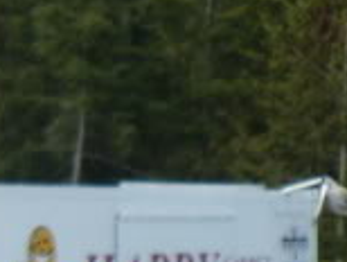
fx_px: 7229
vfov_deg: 2.1
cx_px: -212
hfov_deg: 2.7
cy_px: 395
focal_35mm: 720
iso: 64
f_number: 3.6
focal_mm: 28.23
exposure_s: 1/180
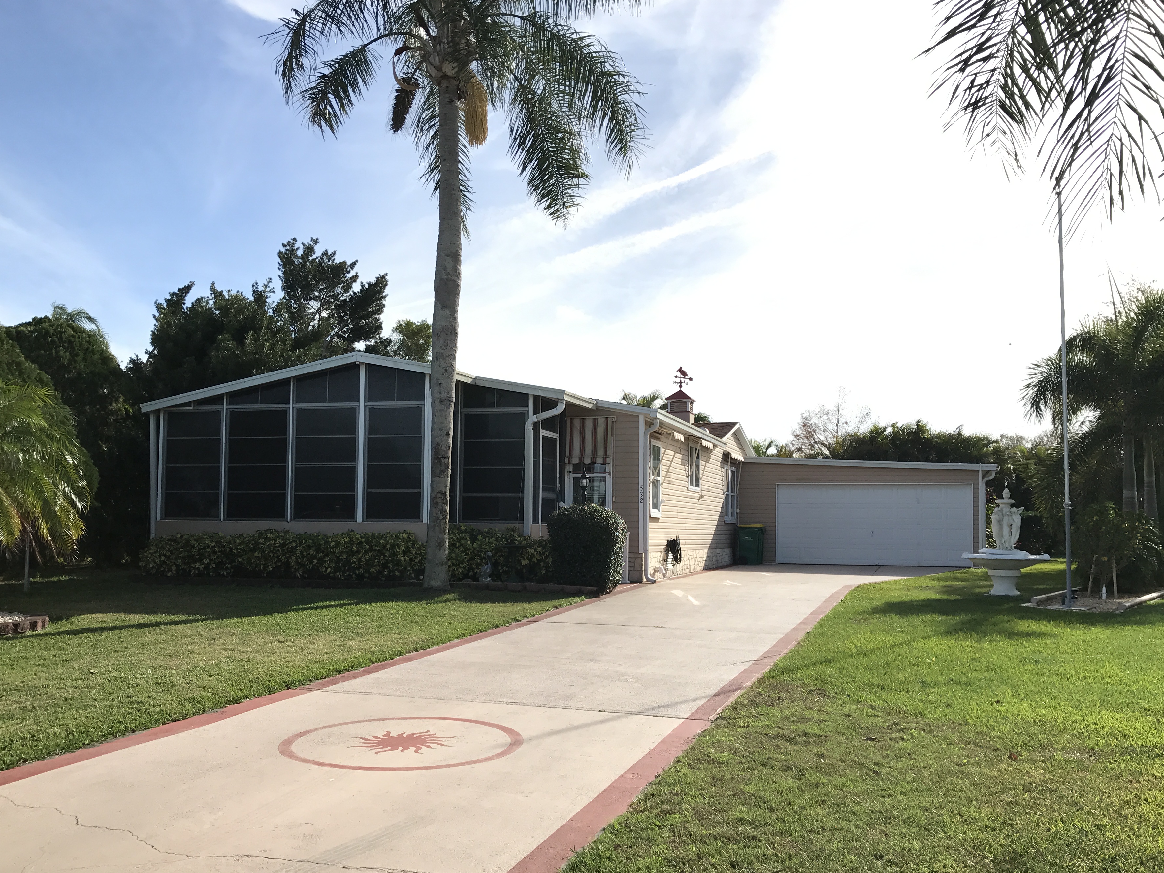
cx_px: 564
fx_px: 1076
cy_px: 489
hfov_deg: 56.8
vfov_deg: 44.1
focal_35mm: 32
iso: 20
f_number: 1.8
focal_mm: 3.99
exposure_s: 1/2591
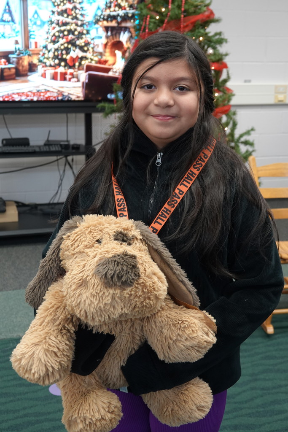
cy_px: 216
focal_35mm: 50
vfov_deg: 39.6
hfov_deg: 27.0
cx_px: 144
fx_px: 600
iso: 500
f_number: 3.2
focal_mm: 18.21
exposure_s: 1/50
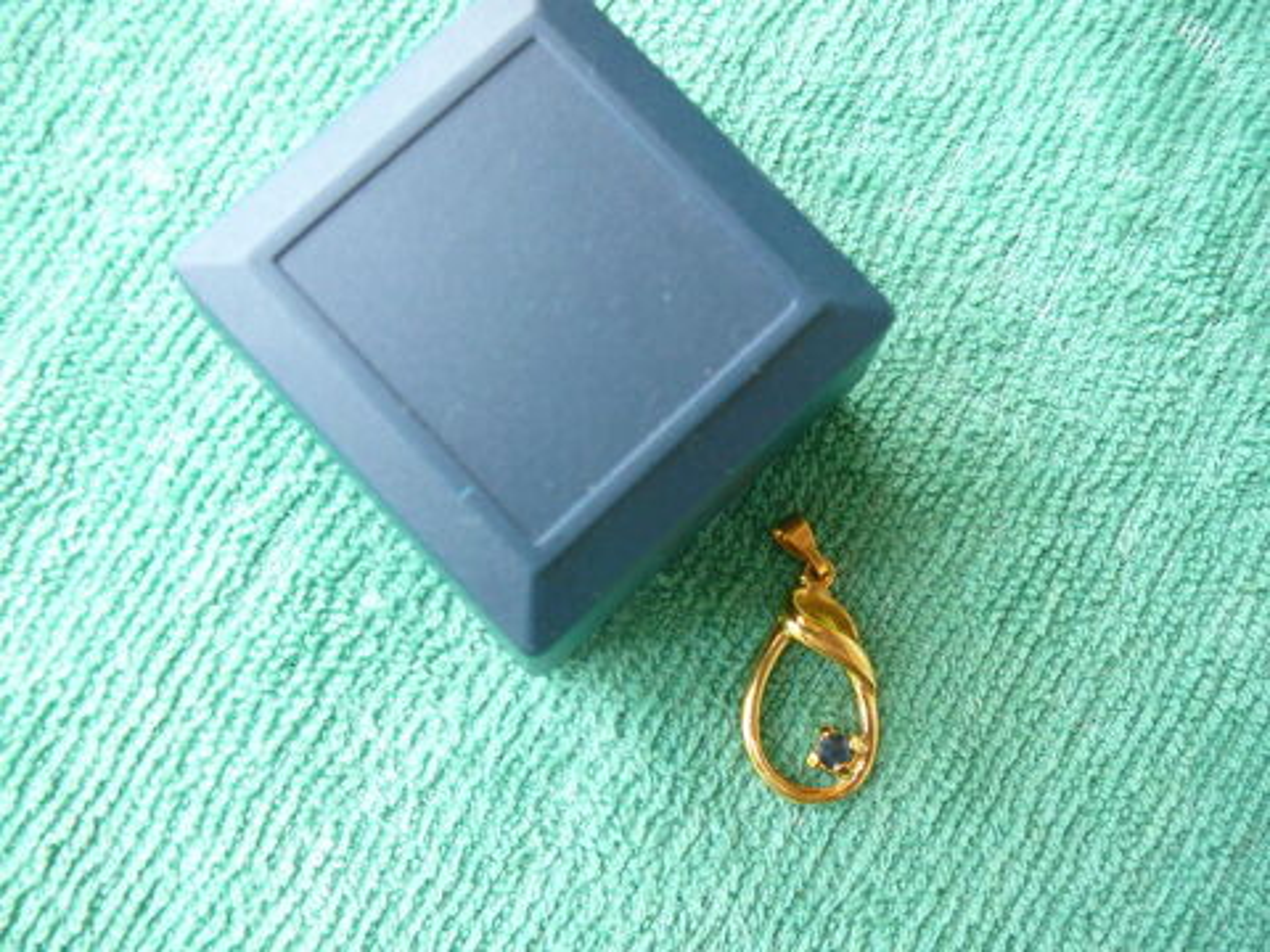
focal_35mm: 35
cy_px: 476
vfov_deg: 40.7
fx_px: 1284
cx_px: 635
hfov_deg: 52.6
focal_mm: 5.2
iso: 100
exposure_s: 1/20
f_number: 2.8
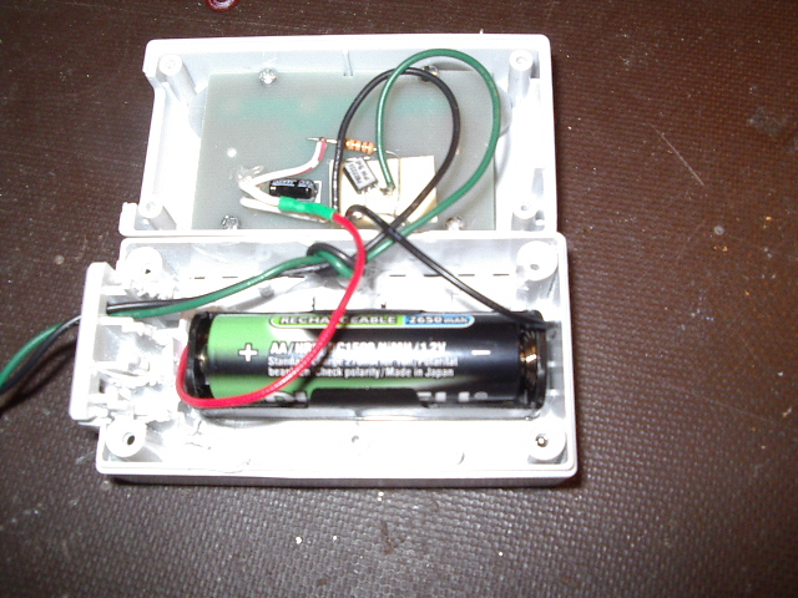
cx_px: 399
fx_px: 876
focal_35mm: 38
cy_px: 299
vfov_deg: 37.7
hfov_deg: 49.0
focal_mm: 5.8
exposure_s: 1/60
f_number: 4.8
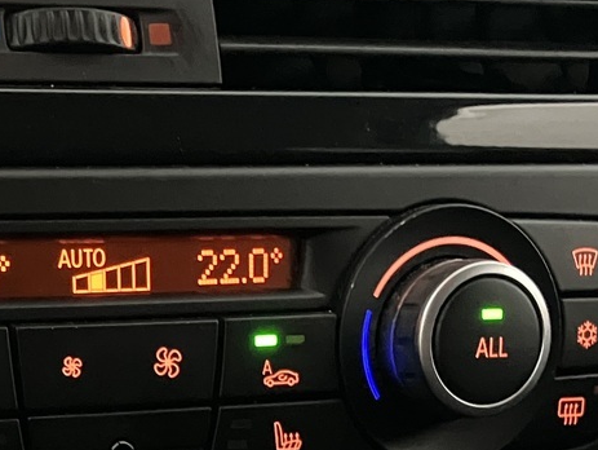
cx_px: 67
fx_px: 1504
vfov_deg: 16.0
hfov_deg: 22.0
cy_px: 599
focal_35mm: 87
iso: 1000
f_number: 1.8
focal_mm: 3.99
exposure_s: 1/16
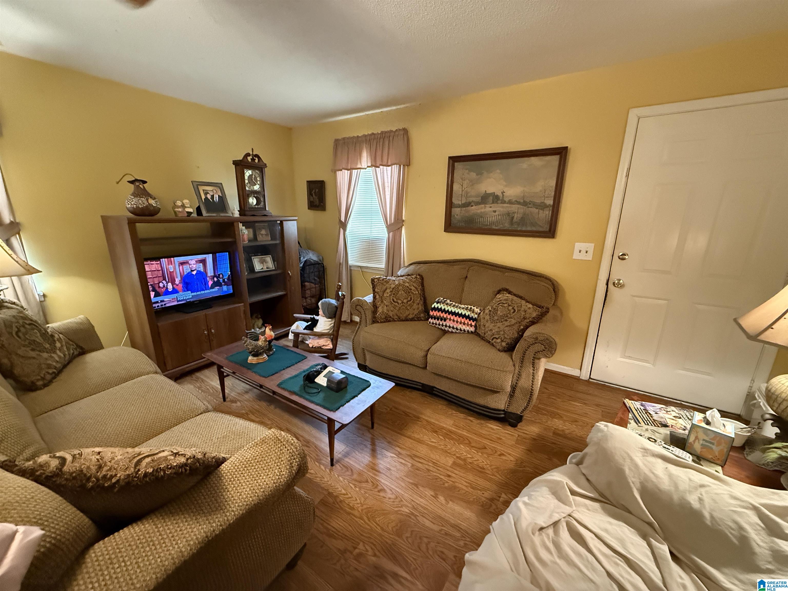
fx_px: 319
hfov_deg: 102.1
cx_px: 394
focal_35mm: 14
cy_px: 296
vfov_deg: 85.7
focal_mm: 2.22
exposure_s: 1/40
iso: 1250
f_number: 2.2
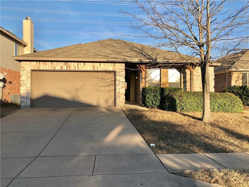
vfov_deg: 49.7
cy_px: 94
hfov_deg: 63.4
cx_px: 124
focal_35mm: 28
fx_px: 201
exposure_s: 1/1230
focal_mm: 4
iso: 20
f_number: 1.8
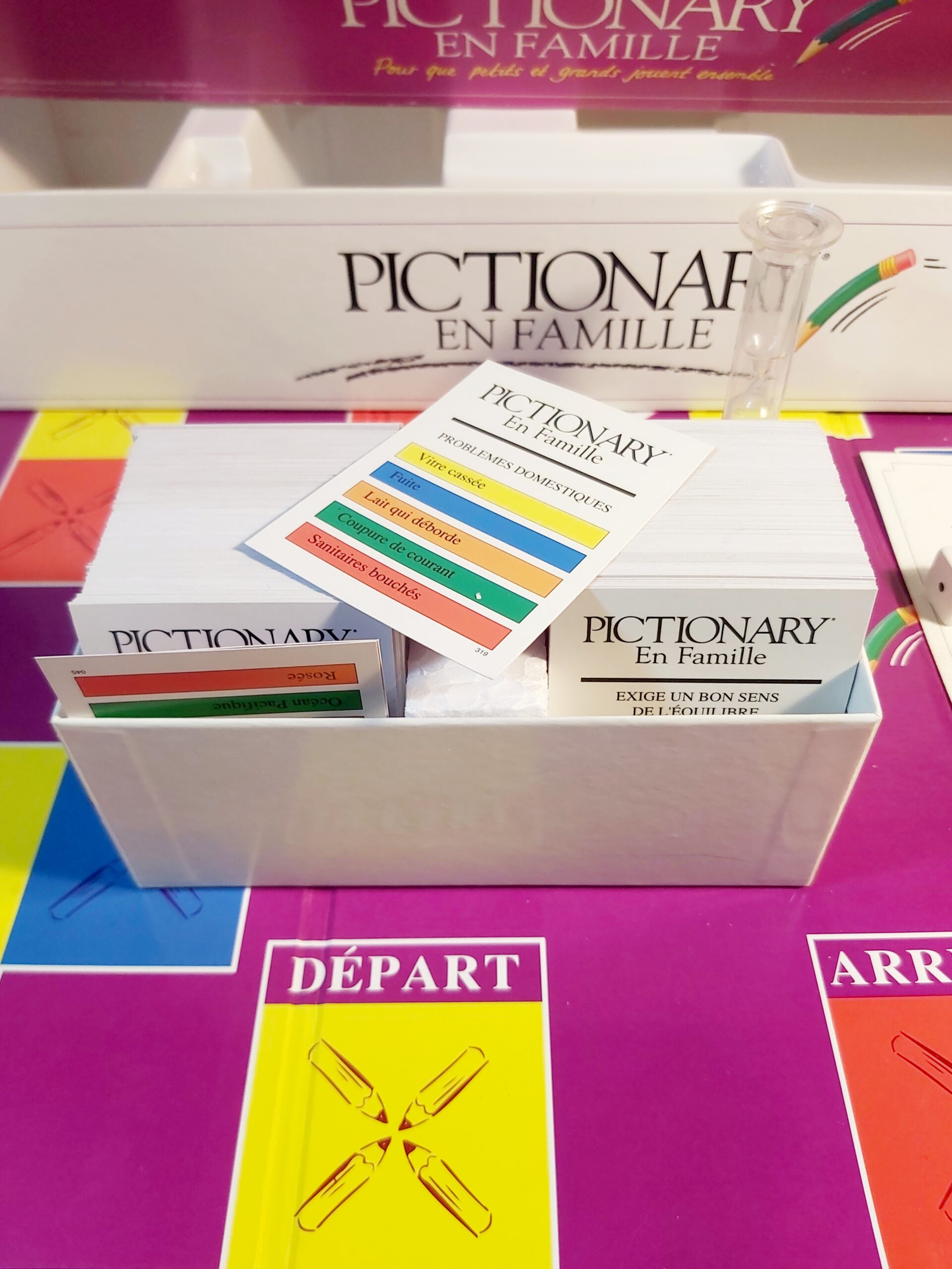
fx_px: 953
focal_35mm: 26
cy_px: 634
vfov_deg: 67.3
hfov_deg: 53.1
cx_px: 476
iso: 100
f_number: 1.7
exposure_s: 1/100
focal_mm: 3.92
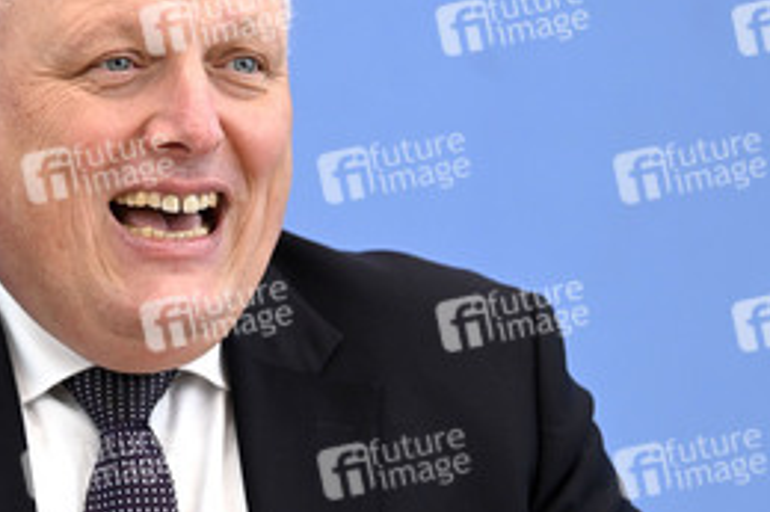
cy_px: 243
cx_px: 138
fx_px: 4446
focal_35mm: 208
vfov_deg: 6.6
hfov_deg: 9.9
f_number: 4
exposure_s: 1/800
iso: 2000
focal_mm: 120
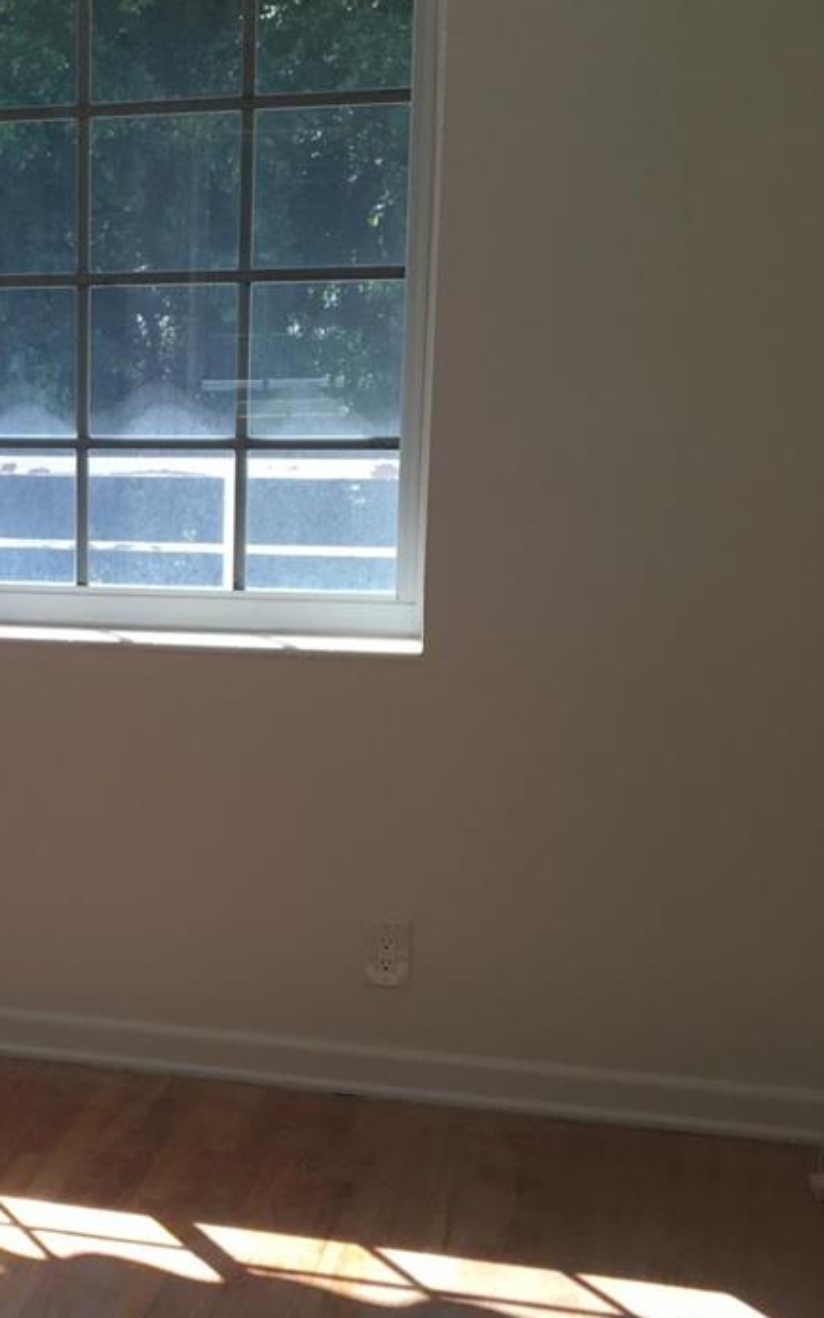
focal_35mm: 68
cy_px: 752
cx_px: -220
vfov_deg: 30.2
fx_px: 2442
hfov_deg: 18.0
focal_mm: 4.15
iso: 25
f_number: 2.2
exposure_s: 1/145
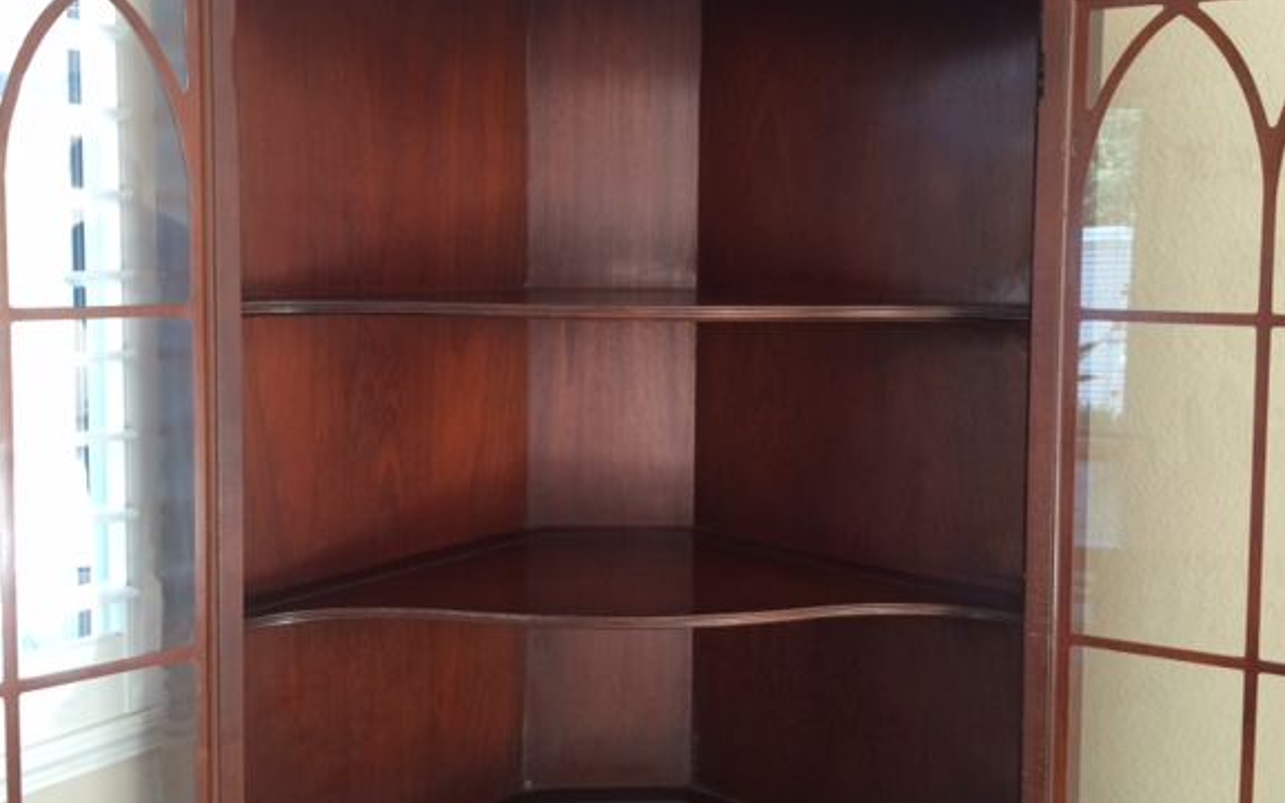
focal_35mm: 34
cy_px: 319
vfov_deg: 37.1
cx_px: 613
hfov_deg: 56.7
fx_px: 1191
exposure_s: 1/30
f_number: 2.2
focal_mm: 4.15
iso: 40
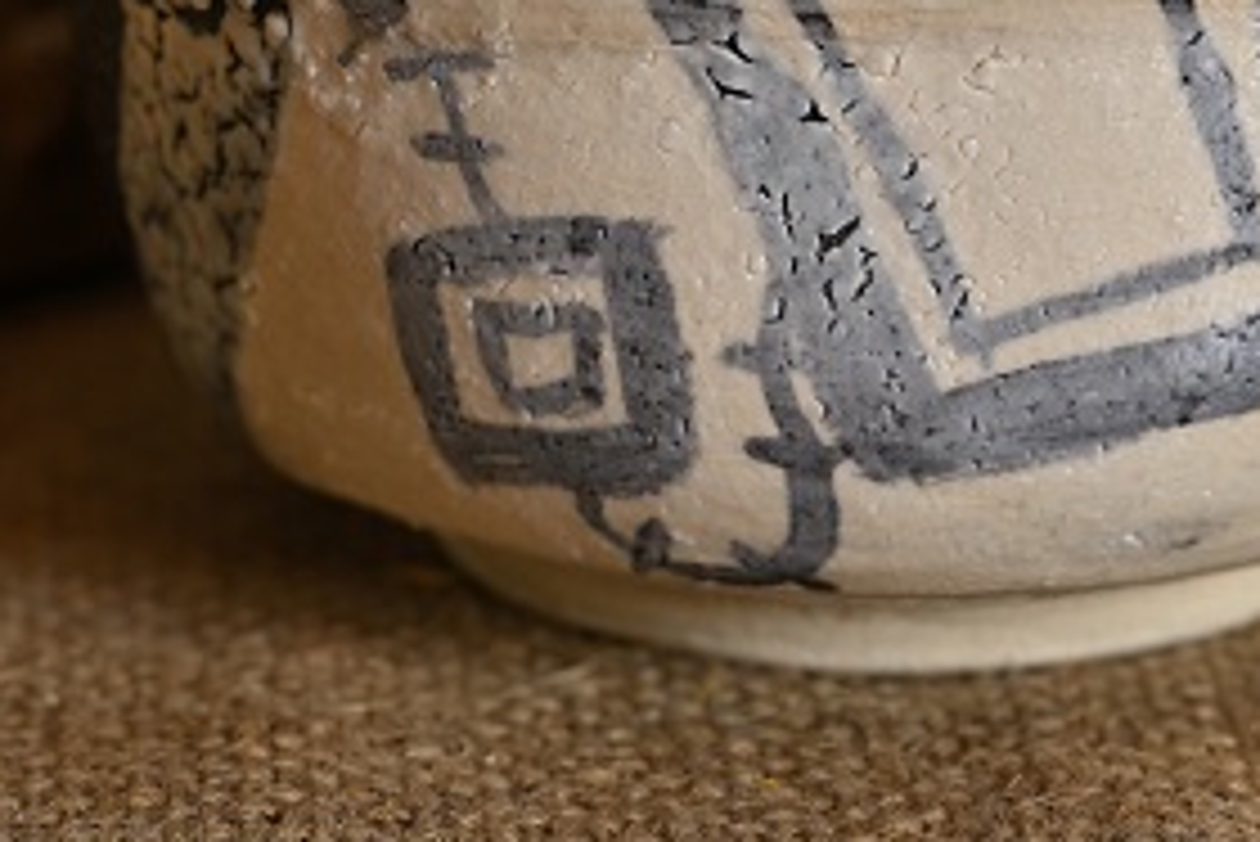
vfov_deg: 6.0
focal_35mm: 229
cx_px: 857
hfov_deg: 9.0
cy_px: 119
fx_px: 8019
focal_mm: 105
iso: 400
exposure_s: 1/15
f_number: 6.3
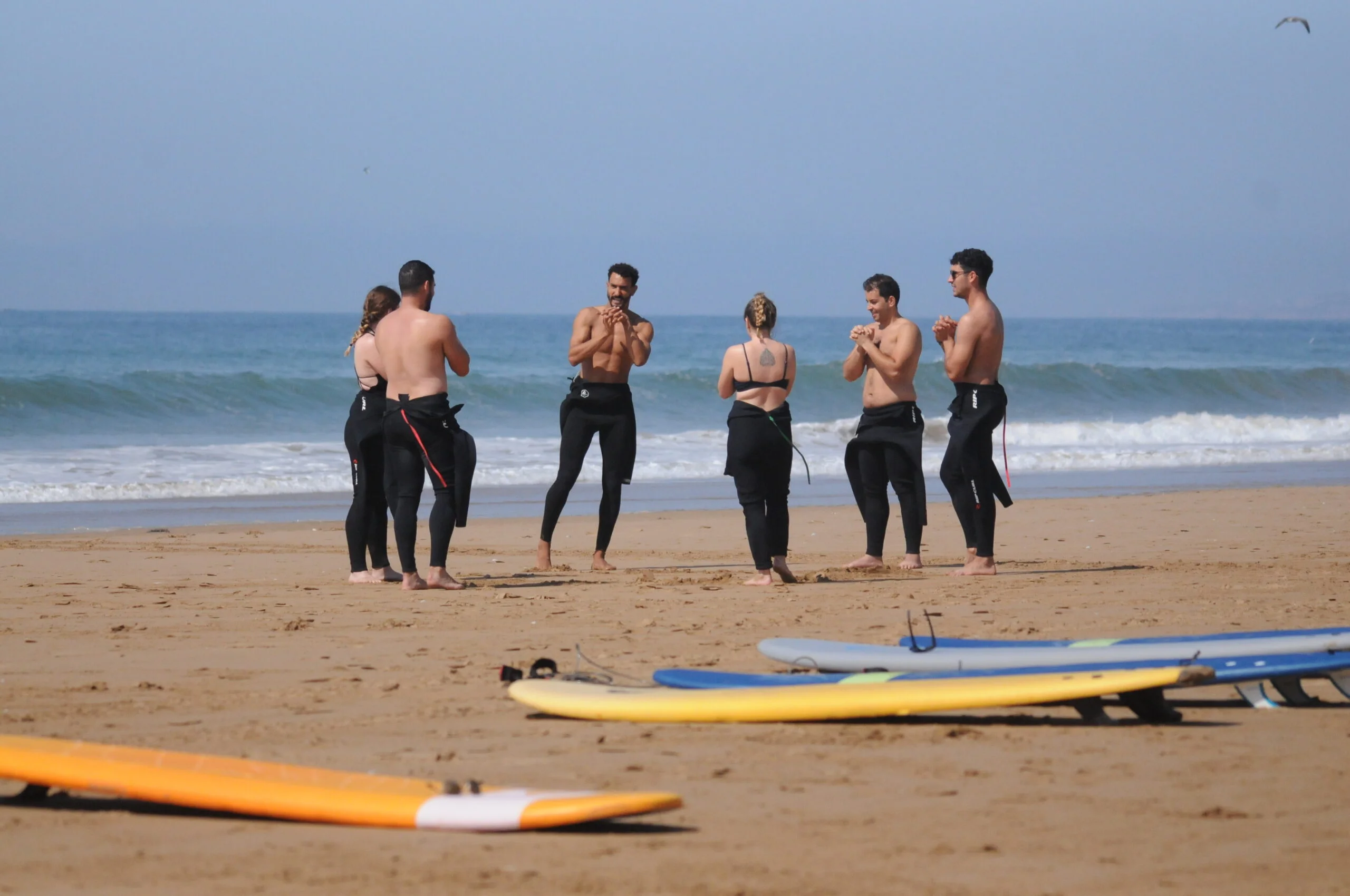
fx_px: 7584
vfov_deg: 6.8
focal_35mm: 202
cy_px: 448
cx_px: 675
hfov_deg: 10.2
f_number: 4.8
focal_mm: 135
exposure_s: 1/8000
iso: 1400
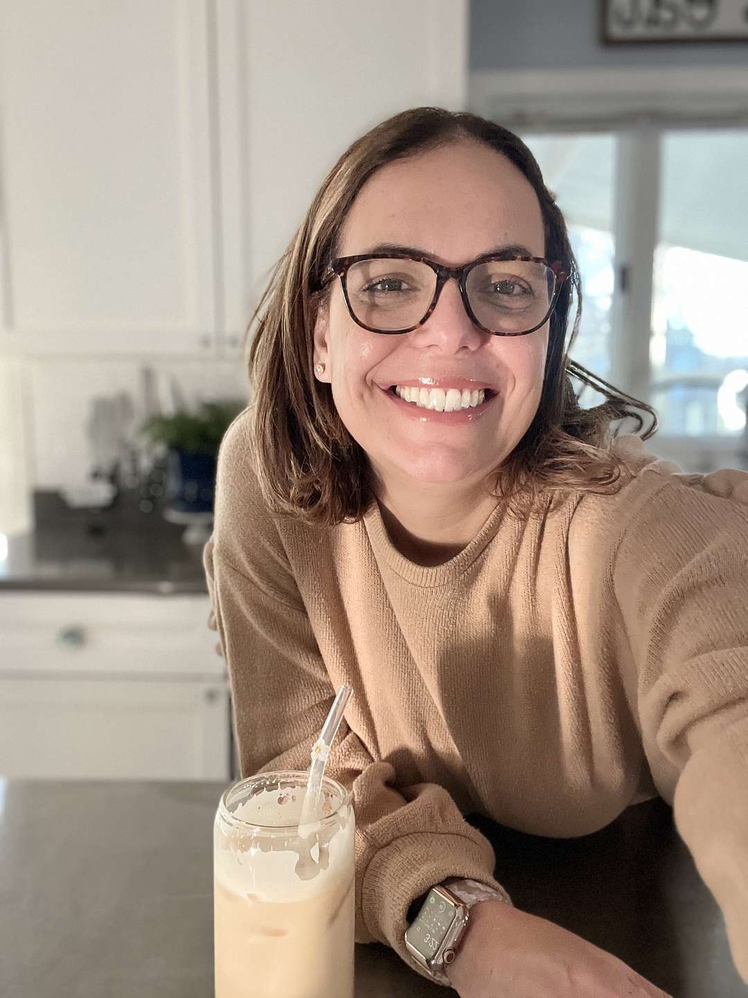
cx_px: 374
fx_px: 864
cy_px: 499
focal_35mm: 30
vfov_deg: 60.0
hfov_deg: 46.8
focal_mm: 2.71
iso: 400
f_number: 2.2
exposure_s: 1/53
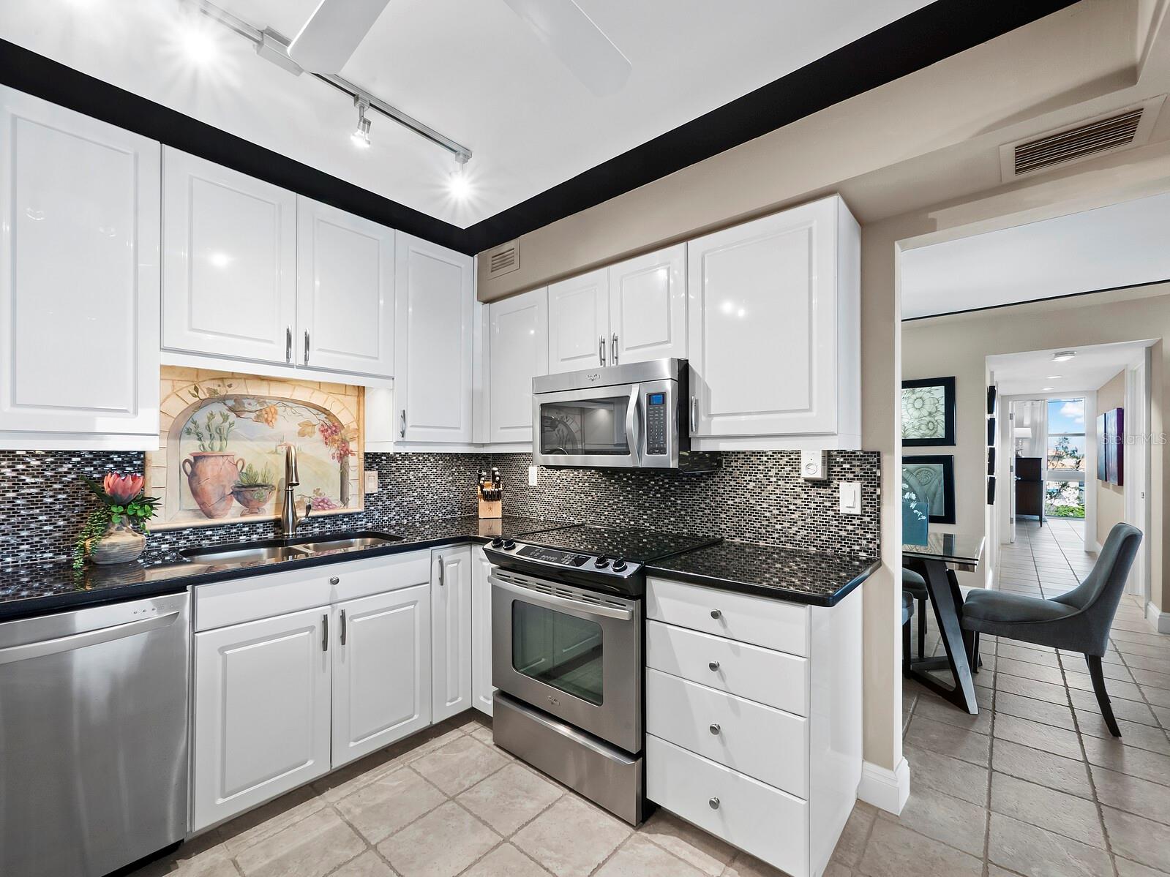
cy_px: 438
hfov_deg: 102.1
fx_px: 473
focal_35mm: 14
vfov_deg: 85.7
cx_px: 585
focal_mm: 7
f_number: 11
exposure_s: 1
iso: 400
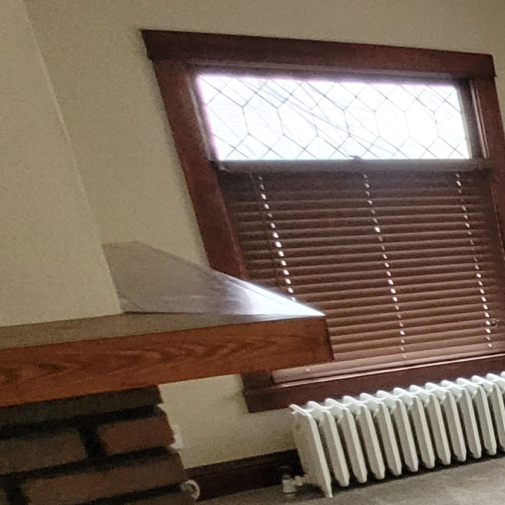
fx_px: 908
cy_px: 465
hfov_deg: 17.8
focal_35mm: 55
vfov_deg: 29.6
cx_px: 1069
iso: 320
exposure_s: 1/60
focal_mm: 1.74
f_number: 2.2
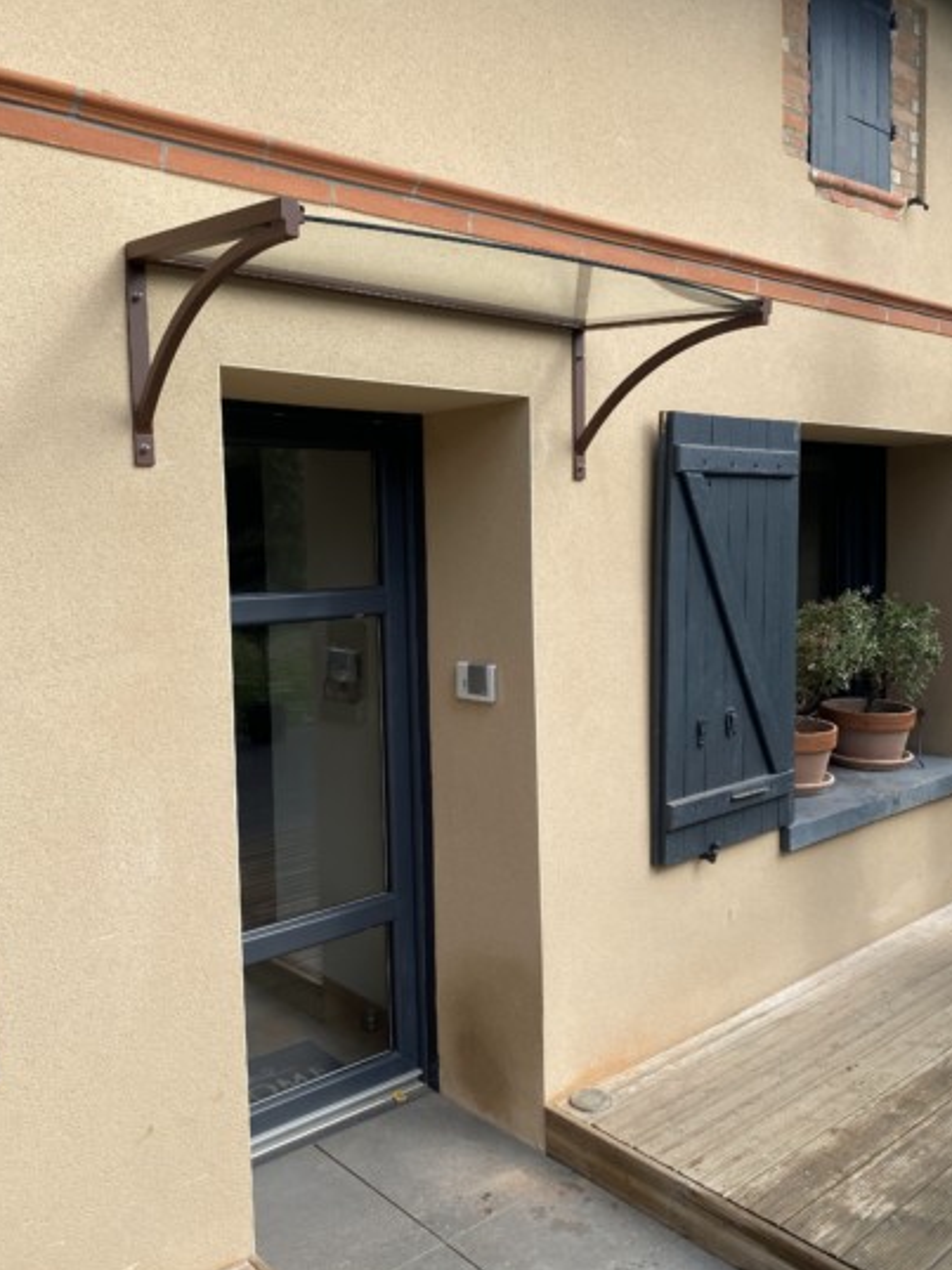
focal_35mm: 29
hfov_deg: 48.2
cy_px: 628
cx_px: 480
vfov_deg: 61.7
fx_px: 1064
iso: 32
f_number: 1.8
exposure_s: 1/711
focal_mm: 4.25
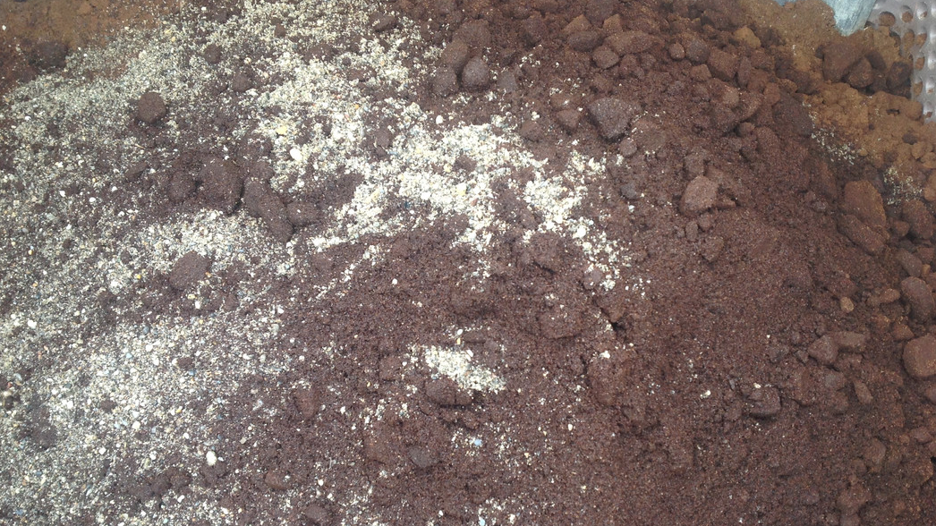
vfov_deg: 30.3
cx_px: 471
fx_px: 968
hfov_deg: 51.6
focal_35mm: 39
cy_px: 324
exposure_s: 1/60
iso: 64
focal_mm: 4.28
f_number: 2.4
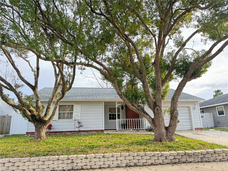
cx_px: 114
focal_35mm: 24
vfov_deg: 56.8
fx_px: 158
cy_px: 86
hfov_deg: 71.6
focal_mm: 6.86
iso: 80
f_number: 1.78
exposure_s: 1/170
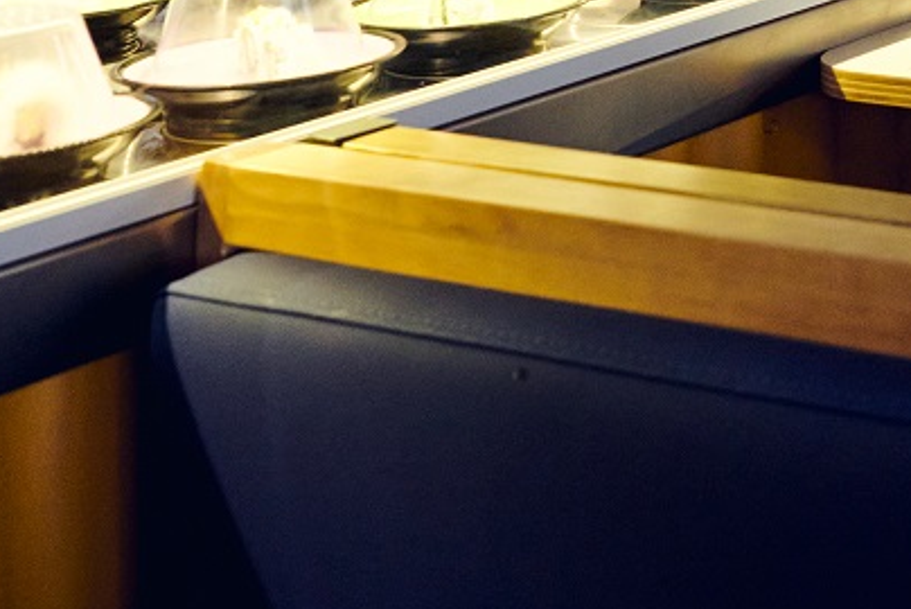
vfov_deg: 14.0
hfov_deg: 20.2
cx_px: 1301
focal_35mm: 89
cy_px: -413
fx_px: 2254
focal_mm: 24
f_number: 5.6
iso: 2000
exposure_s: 1/125
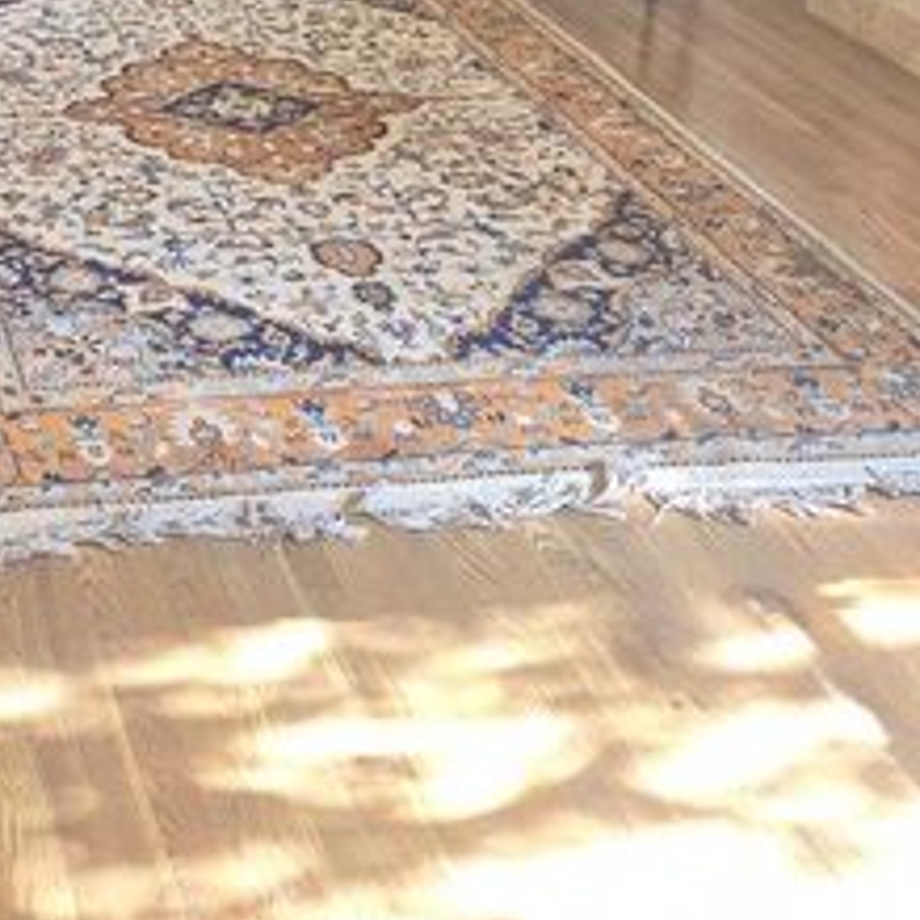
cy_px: -200
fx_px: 1864
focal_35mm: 62
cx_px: -38
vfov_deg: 24.9
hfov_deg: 26.0
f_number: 1.8
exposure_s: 1/120
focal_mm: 5.4
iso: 200
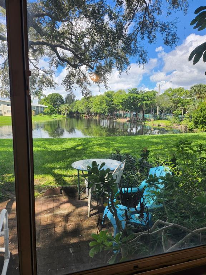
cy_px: 138
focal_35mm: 24
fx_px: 190
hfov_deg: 56.8
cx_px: 103
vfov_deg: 71.6
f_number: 1.8
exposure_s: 1/719
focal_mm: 5
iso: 50
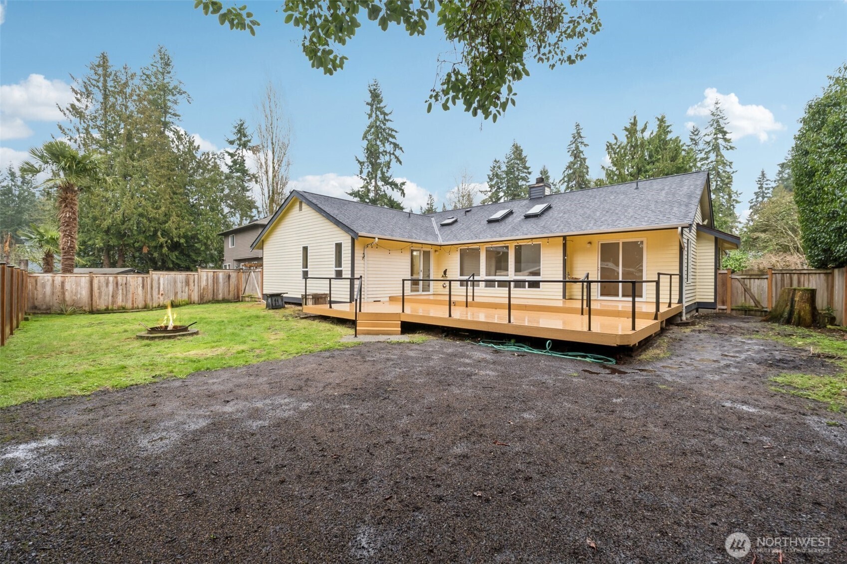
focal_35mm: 15
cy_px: 282
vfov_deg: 77.3
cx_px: 424
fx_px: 353
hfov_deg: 100.4
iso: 200
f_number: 9
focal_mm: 10
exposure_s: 1/20
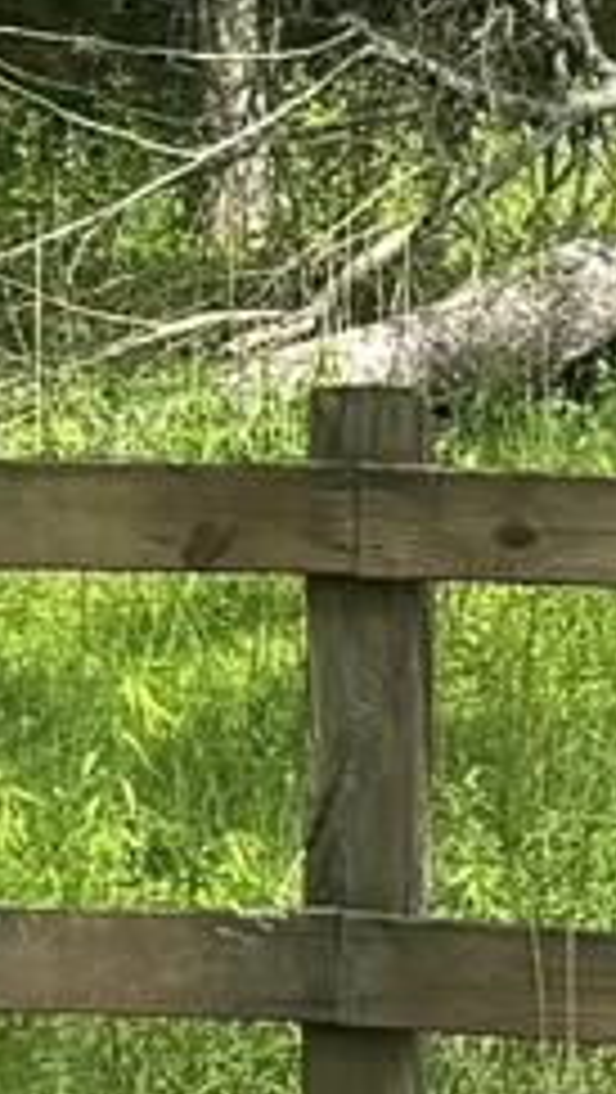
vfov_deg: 9.8
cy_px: 198
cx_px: -337
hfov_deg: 5.5
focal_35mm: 220
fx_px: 6377
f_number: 1.78
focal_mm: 6.76
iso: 80
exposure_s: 1/1285
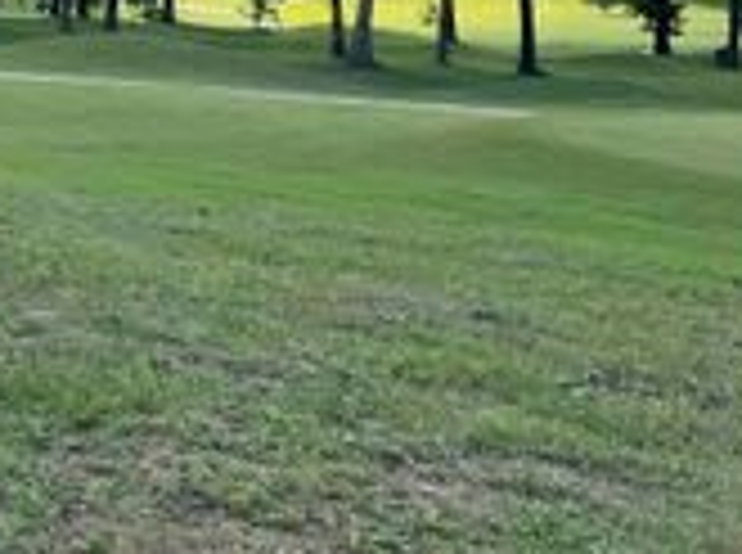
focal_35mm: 79
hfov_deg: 22.7
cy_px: 29
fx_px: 1690
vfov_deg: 18.2
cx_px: -157
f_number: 1.5
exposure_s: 1/2571
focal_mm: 5.7
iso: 50
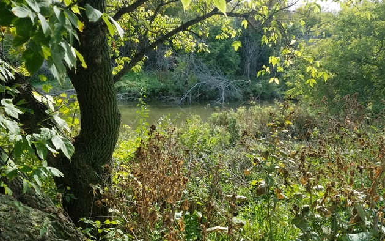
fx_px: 294
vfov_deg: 44.6
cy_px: 124
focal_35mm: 28
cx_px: 191
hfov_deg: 66.5
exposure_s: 1/502
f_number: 1.7
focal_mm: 4.2
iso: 50
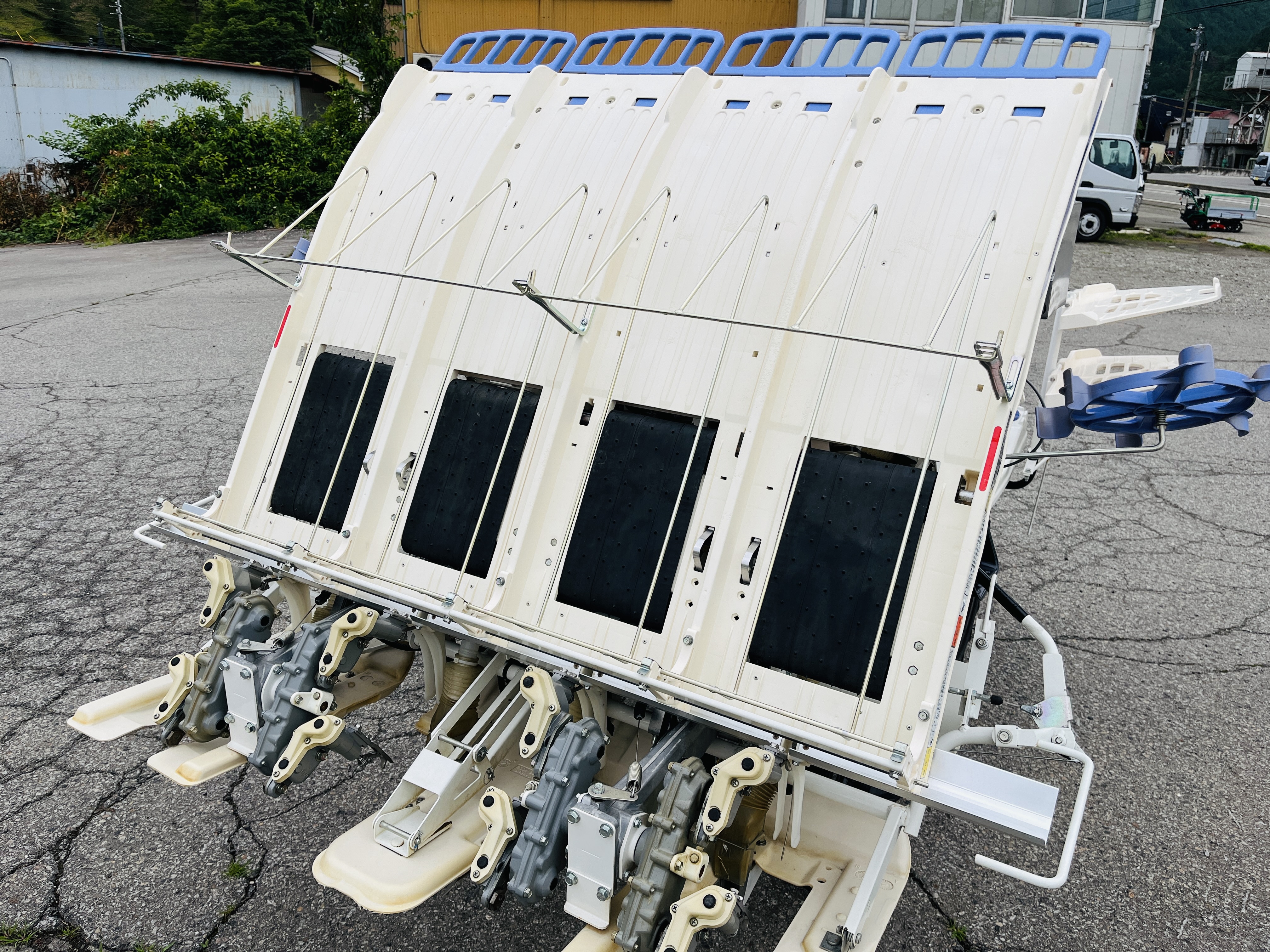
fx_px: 954
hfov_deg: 67.3
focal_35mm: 26
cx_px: 635
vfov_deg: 53.1
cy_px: 476
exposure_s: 1/3413
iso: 50
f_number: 1.6
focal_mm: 5.1
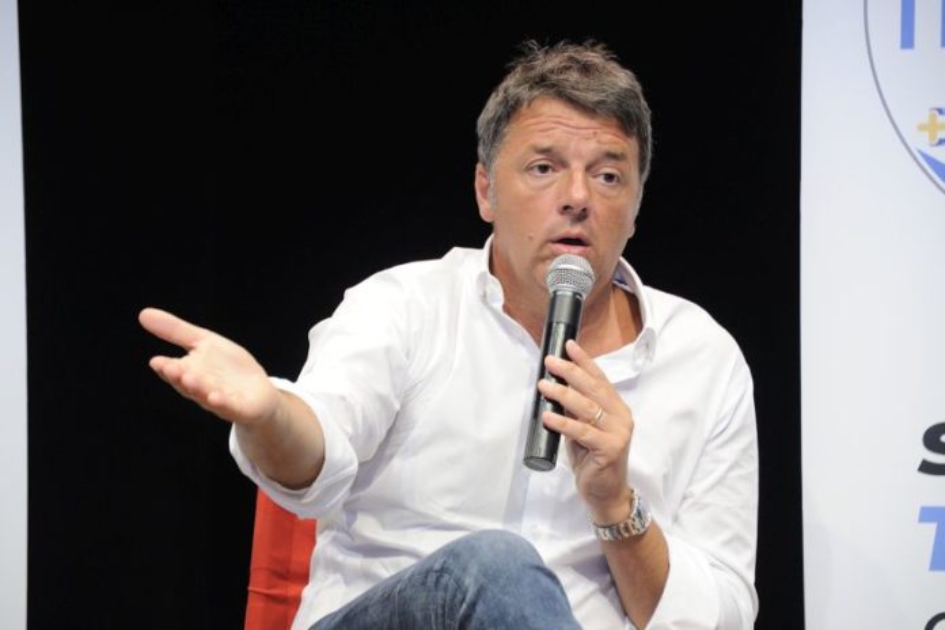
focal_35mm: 180
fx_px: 4725
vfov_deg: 7.6
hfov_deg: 11.4
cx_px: 472
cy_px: 315
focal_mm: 180
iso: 2000
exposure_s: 1/160
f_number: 6.3
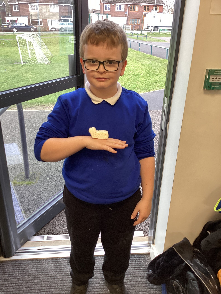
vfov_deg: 58.4
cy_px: 147
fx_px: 264
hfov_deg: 45.4
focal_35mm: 31
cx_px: 110
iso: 125
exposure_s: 1/50
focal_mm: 3.3
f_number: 2.4
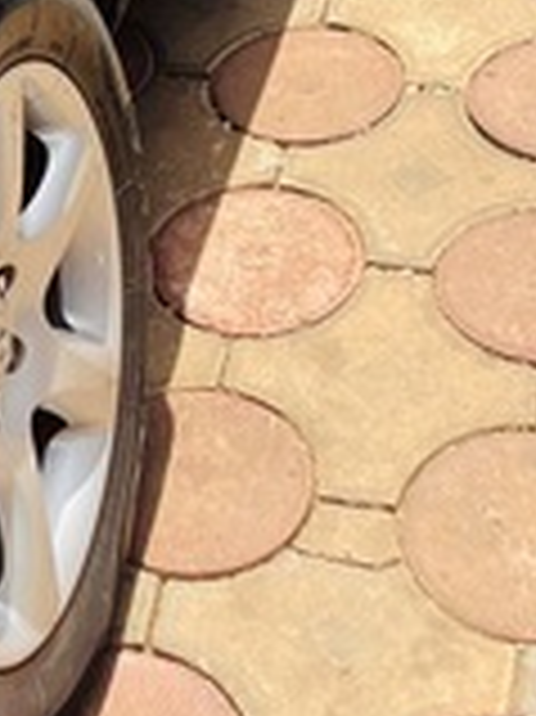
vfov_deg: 16.8
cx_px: -171
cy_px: -554
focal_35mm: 98
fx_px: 2026
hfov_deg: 14.4
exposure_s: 1/1558
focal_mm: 5.1
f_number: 1.6
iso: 50
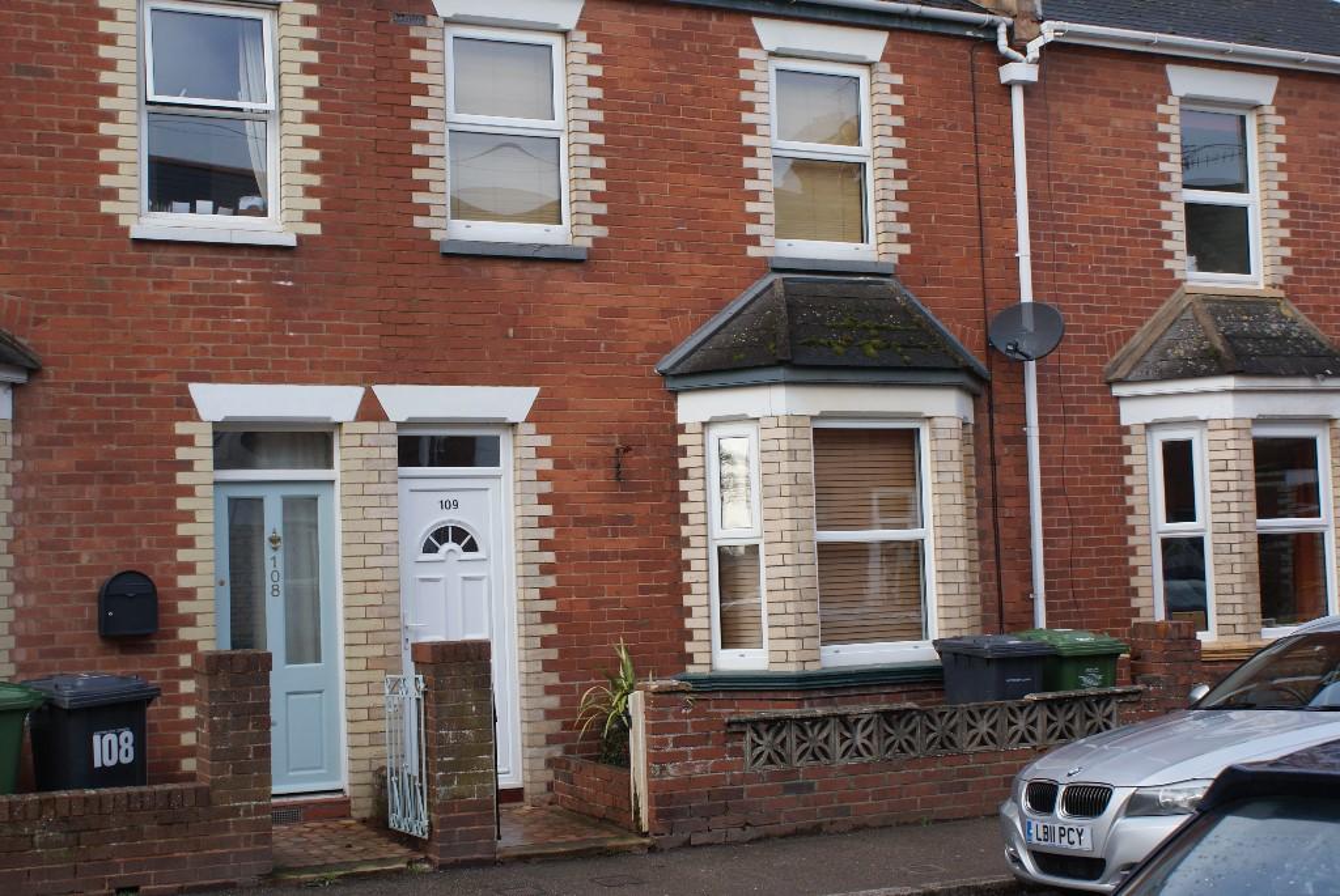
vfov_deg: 29.9
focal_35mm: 45
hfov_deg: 43.6
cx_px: 670
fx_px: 1677
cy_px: 448
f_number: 9
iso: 100
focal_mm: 30
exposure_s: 1/80
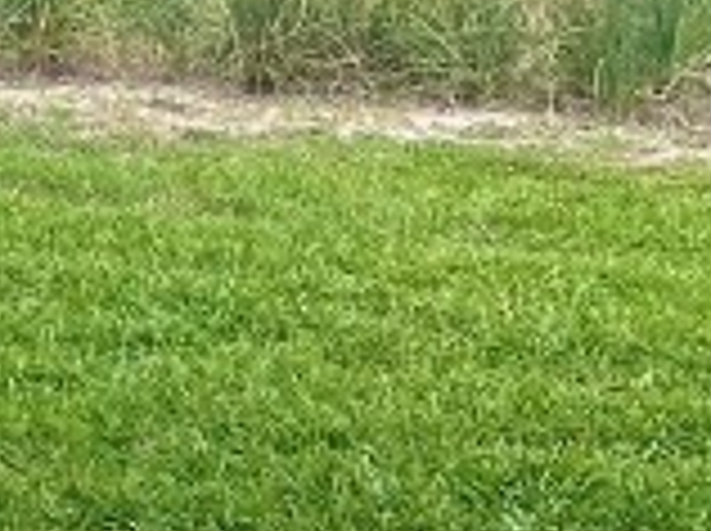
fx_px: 3466
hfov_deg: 9.4
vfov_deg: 8.8
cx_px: -1372
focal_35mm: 169
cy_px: 148
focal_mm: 5.7
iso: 50
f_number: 1.5
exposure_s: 1/4274
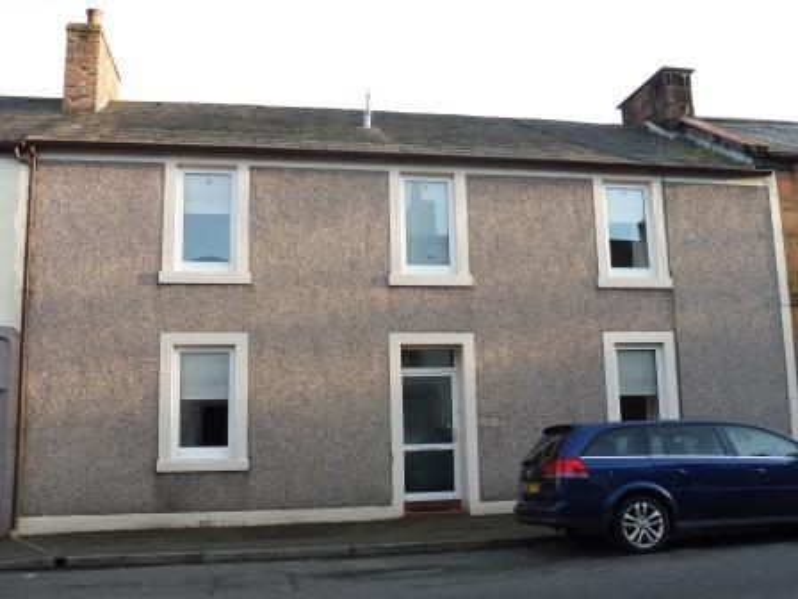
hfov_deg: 54.0
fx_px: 784
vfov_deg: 41.8
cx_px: 399
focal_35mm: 34
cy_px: 300
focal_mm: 6.1
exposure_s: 1/125
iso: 100
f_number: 3.7
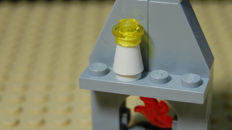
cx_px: 146
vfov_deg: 11.7
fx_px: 640
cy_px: 70
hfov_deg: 20.5
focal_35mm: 104
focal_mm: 40
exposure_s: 1/100
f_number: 5
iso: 400
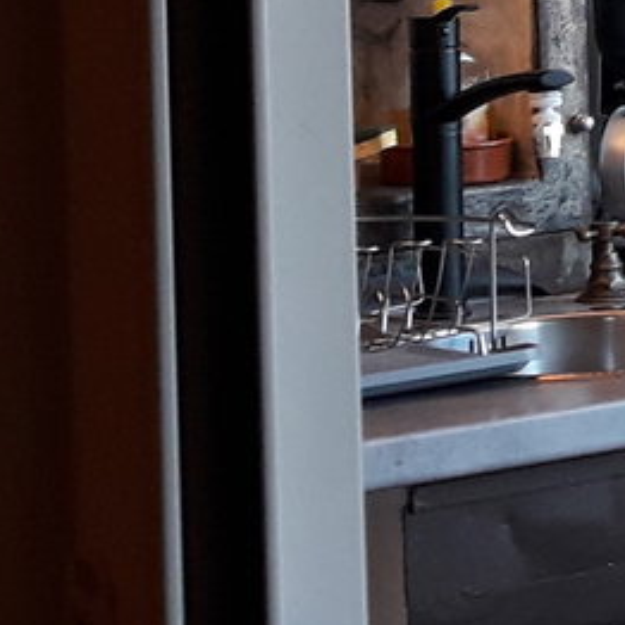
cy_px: -67
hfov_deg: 9.9
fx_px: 3085
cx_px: 1582
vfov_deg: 11.4
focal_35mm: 151
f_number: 1.9
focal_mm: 3.7
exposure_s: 1/33
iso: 80
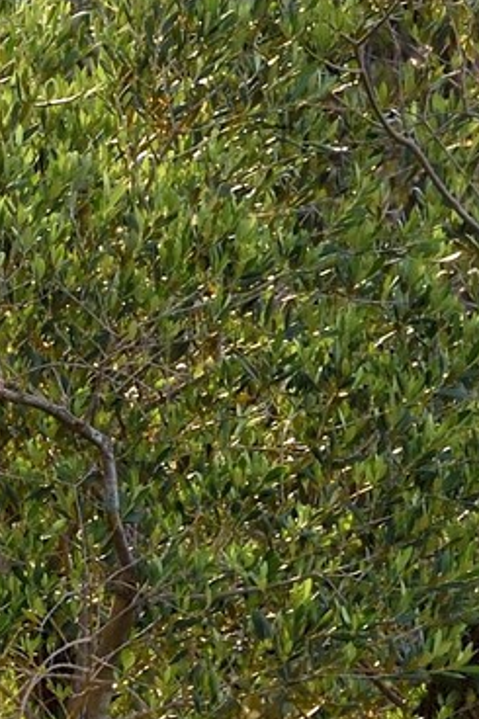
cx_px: -1073
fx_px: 13064
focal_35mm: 654
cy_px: 612
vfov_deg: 3.2
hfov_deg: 2.1
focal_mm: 100
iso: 200
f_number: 7.1
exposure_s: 1/160
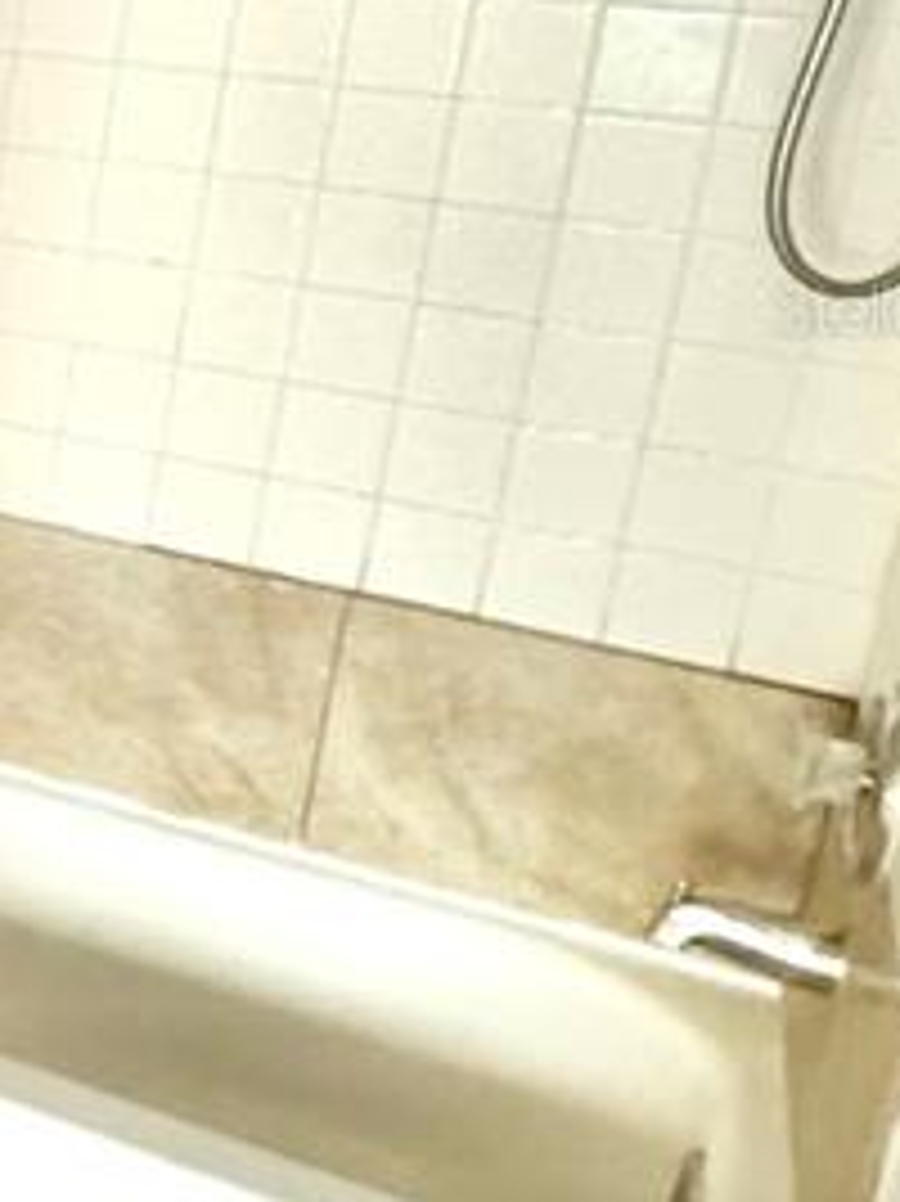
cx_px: -932
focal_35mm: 63
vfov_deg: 30.2
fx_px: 2186
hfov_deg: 16.9
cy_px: 306
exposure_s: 1/60
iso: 1000
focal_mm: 2.22
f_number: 2.2
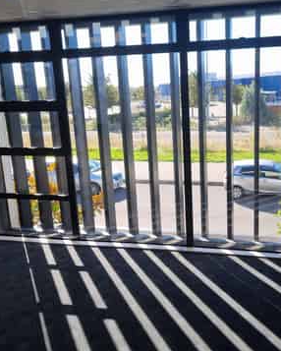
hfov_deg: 41.8
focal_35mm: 35
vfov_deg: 51.5
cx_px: 185
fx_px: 364
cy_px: 172
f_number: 1.8
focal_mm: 5.4
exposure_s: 1/666
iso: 50
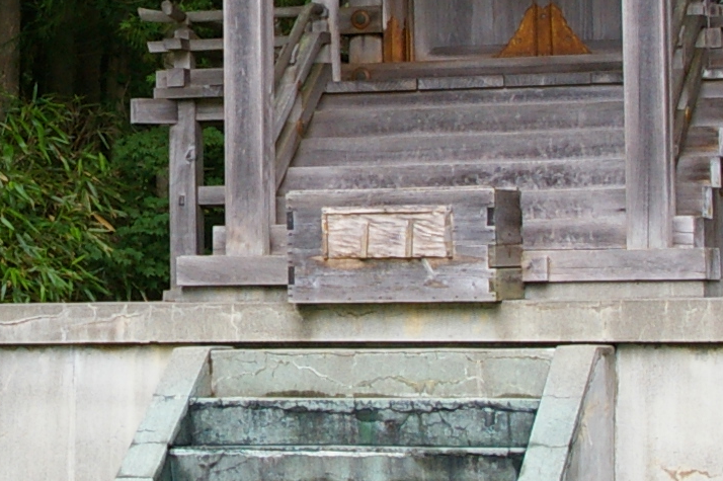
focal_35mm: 139
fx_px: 2790
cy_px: 3
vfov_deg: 9.8
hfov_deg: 14.6
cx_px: 68
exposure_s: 1/30
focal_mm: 22
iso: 400
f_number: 5.6
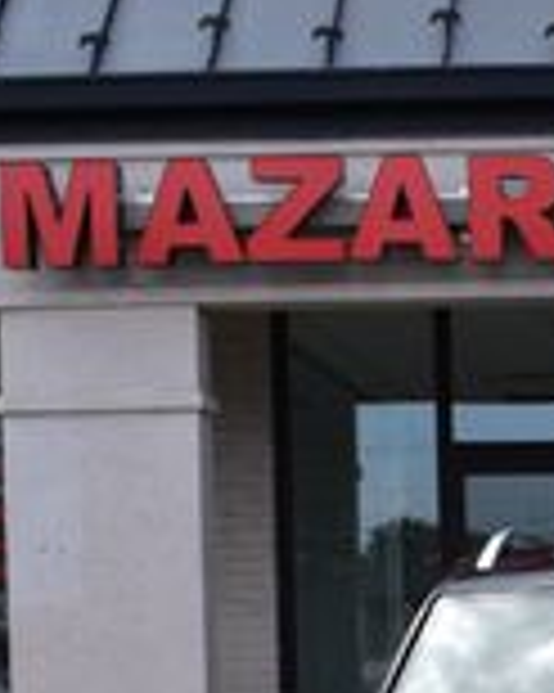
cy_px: 828
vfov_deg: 15.8
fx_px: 2400
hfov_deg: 12.5
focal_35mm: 117
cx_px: 838
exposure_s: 1/320
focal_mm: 20
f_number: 10
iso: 400
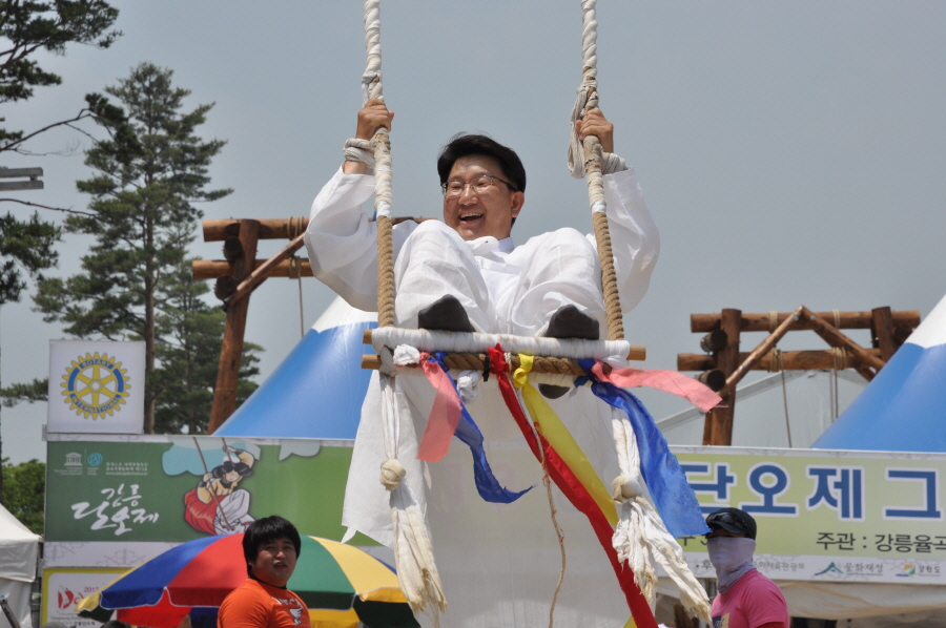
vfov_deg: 10.7
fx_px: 3347
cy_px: 314
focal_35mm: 128
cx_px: 473
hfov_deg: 16.1
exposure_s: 1/1000
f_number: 11
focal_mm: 85
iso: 400
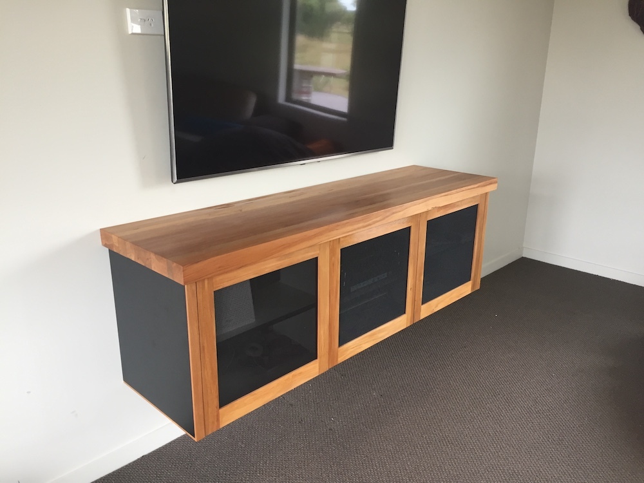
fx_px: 540
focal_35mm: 29
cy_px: 242
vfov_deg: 48.2
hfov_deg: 61.7
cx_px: 322
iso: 80
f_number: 2.2
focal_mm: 4.15
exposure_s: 1/33
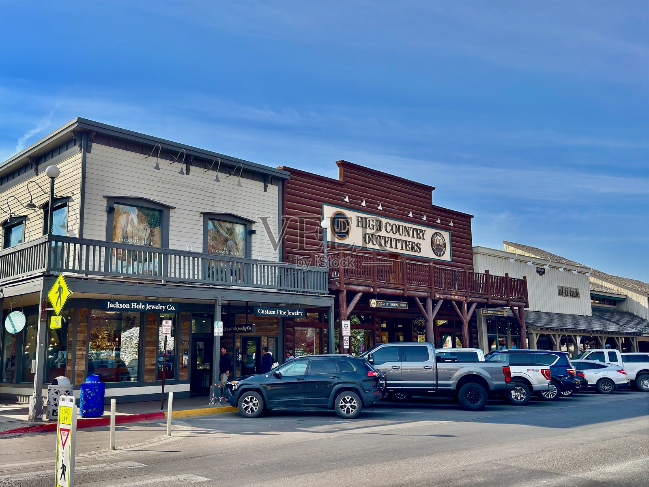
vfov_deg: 40.7
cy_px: 244
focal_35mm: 35
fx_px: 656
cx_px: 324
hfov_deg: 52.6
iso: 100
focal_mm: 6.76
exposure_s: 1/6024
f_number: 1.78
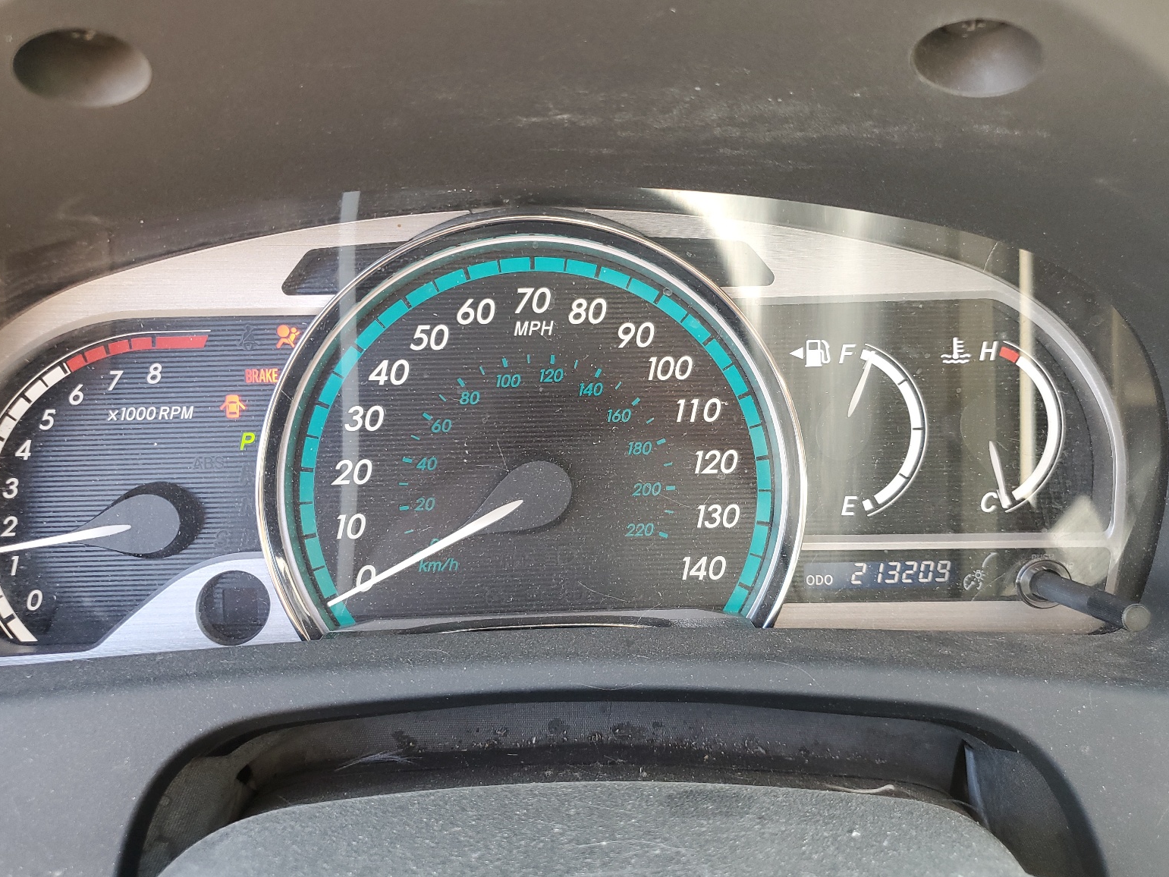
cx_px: 574
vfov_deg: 51.4
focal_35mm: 27
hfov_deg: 65.3
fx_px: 912
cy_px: 449
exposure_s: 1/60.2
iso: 74
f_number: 1.5
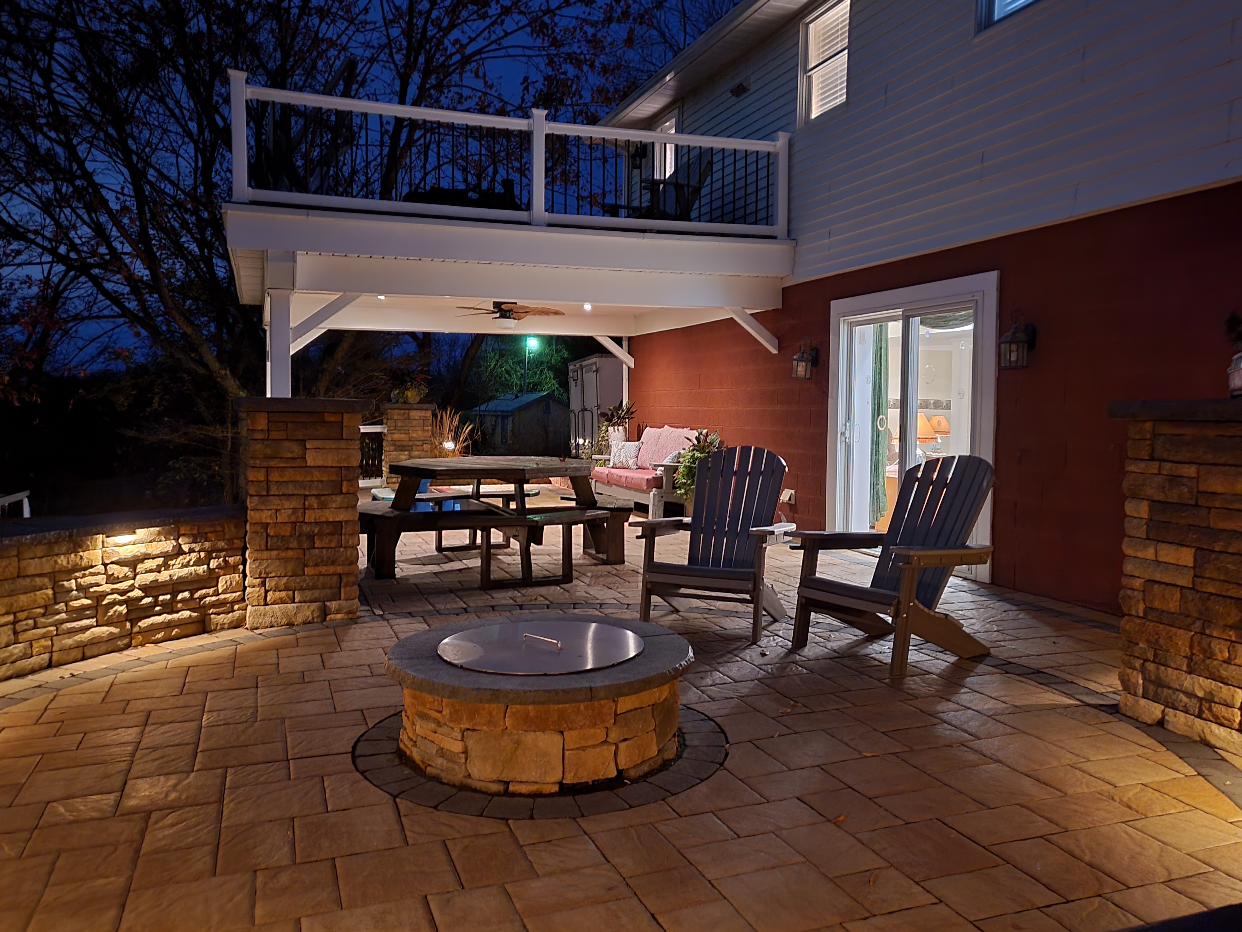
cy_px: 466
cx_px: 621
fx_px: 933
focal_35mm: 26
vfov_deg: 53.1
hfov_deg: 67.3
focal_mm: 4.25
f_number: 1.8
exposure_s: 1/3.2
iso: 400
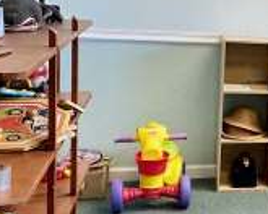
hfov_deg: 18.1
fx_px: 674
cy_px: 63
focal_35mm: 85
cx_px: 473
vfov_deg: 18.0
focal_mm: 2.22
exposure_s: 1/120
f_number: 2.2
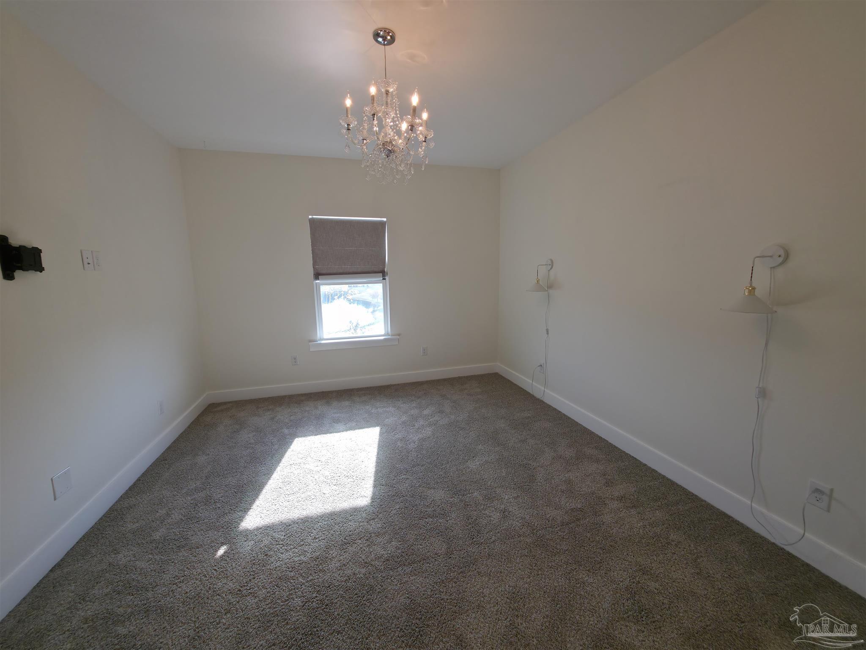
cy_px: 325
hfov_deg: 106.2
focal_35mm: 13
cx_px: 433
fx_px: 325
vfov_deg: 89.9
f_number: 1.9
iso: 25
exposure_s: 1/60
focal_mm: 2.2
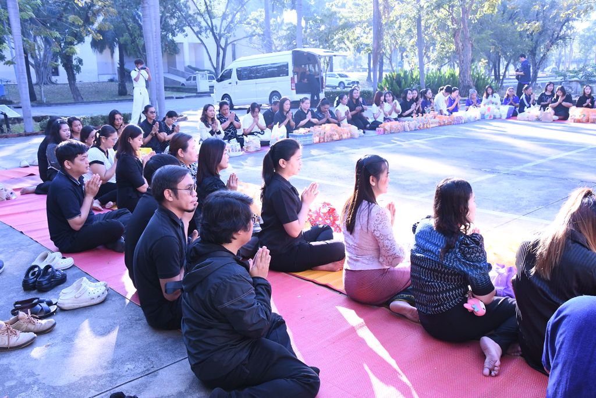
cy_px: 199
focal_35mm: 33
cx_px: 298
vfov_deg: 40.0
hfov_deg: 57.2
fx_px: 546
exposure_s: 1/320
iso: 2500
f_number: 9
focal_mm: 22
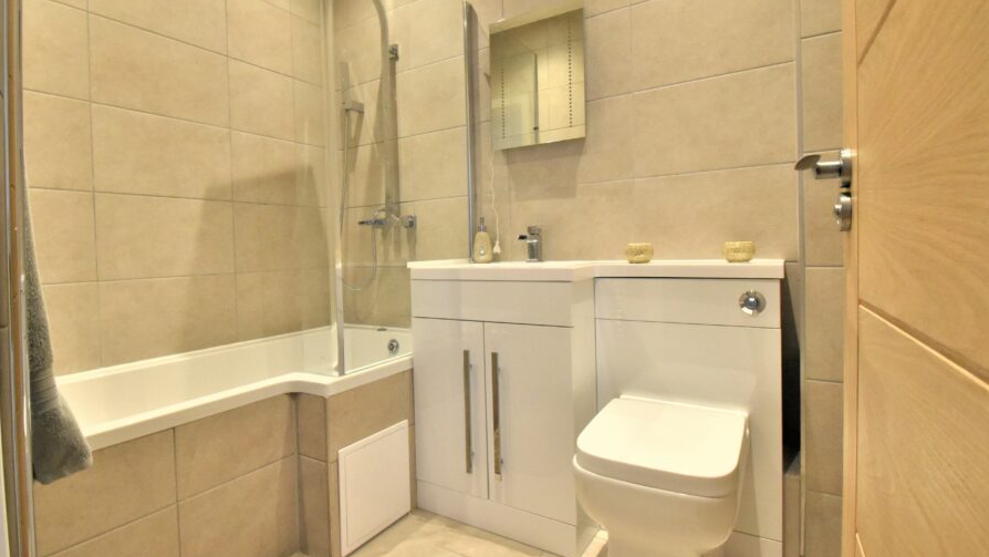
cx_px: 468
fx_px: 472
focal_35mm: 18
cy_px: 265
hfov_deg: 92.6
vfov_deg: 61.0
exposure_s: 1/15
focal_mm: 10
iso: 2800
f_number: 13
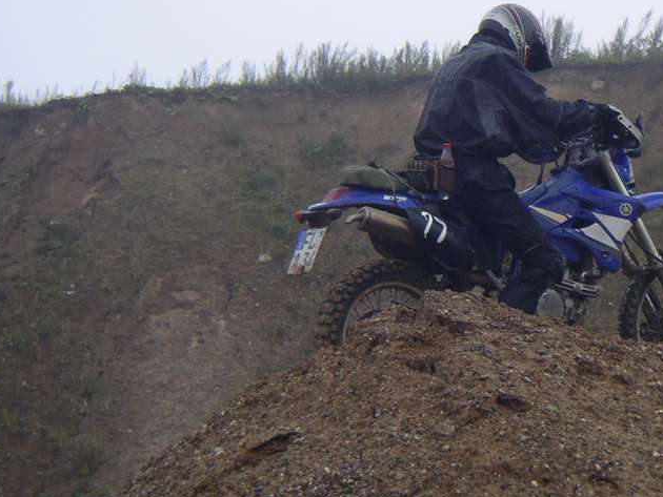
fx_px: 3161
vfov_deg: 9.0
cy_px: 206
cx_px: 513
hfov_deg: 11.9
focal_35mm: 165
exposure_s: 1/100
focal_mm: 16
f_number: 3.9
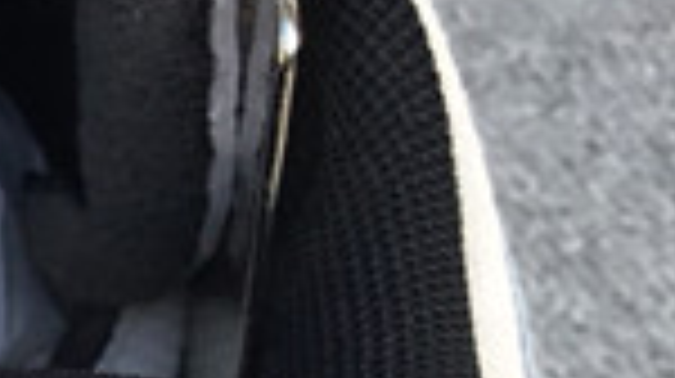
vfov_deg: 5.8
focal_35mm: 203
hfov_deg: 9.4
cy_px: 736
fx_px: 3629
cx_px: -999
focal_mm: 3.3
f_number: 2.4
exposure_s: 1/443
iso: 25
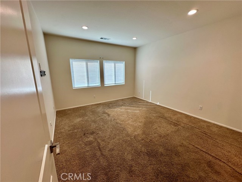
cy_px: 91
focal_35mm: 14
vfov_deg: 85.7
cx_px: 121
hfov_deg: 102.1
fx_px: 98
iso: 40
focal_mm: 2.22
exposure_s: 1/99
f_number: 2.2
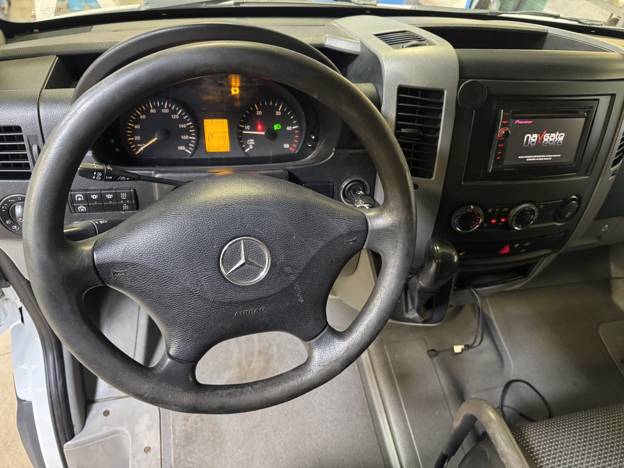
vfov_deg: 56.8
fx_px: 433
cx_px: 312
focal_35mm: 24
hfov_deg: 71.6
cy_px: 234
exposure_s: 1/41
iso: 800
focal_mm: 6.76
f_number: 1.78
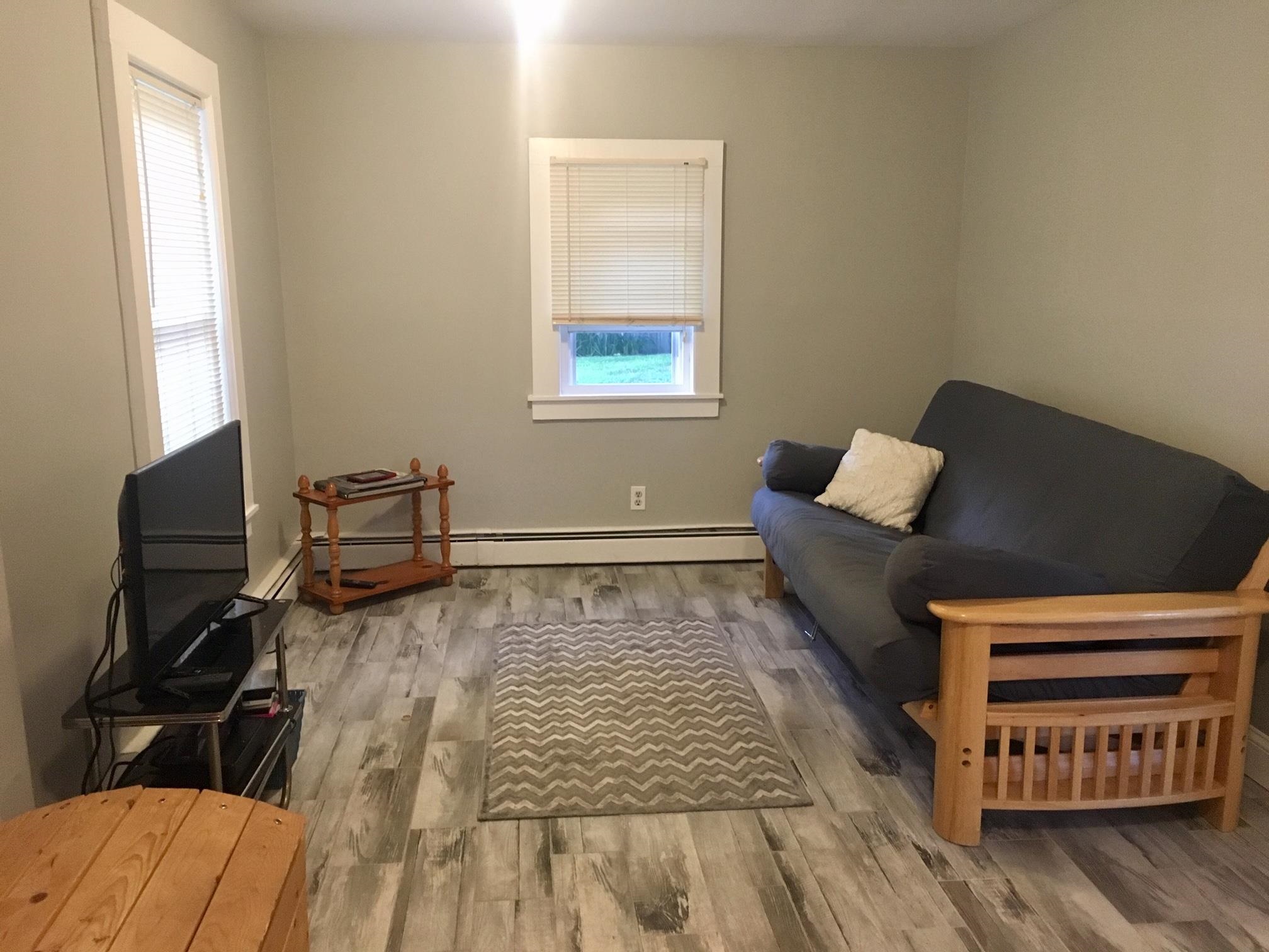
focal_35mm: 29
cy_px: 476
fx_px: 1063
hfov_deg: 61.7
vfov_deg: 48.2
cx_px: 634
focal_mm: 4.15
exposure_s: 1/15
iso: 200
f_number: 2.2
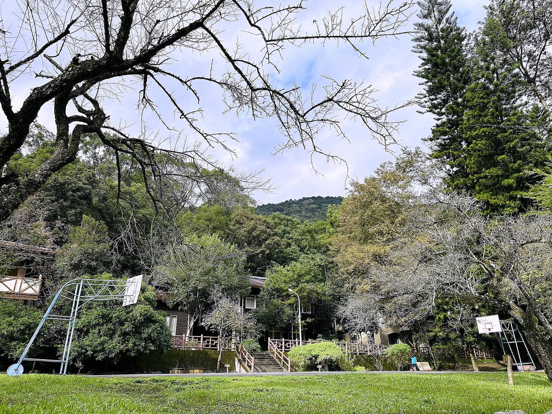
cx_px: 276
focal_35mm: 24
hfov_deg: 71.6
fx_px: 383
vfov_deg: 56.8
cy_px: 207
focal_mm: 6.86
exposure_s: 1/3058
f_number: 1.78
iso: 80
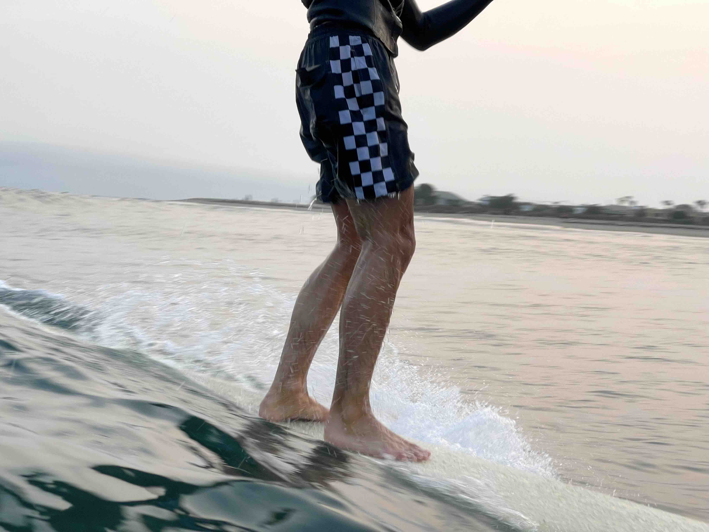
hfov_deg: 30.3
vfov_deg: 22.9
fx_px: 1311
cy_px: 266
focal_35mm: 64
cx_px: 354
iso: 20
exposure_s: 1/152
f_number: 2.2
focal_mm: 7.5
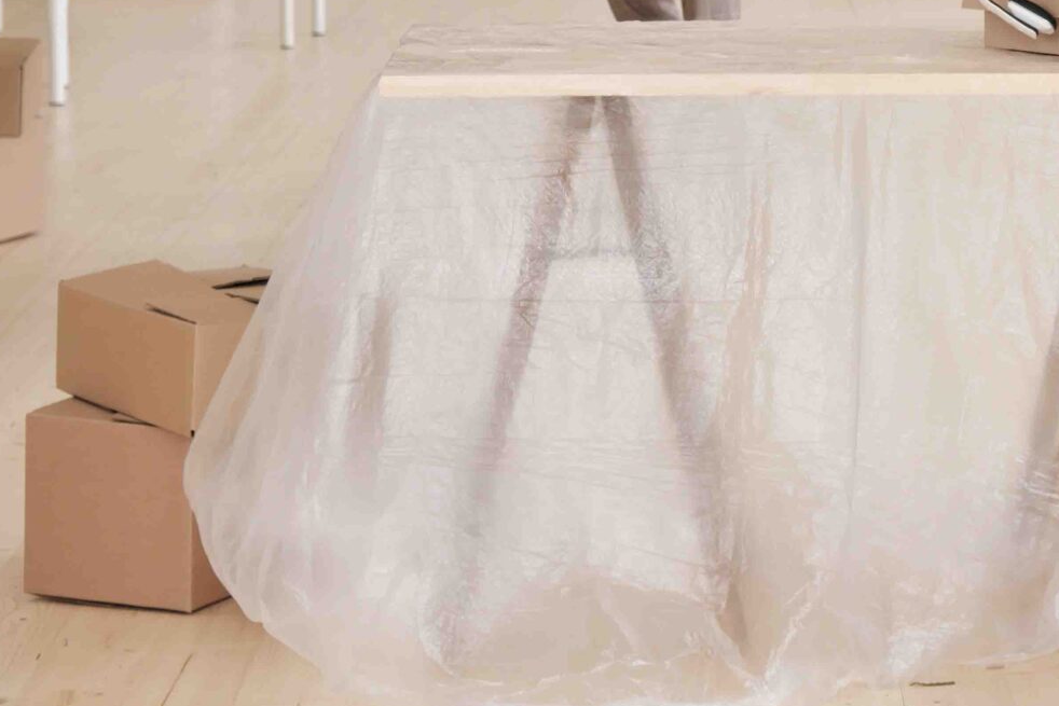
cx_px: 837
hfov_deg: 15.3
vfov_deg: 10.2
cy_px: -91
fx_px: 3913
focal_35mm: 133
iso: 400
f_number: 2.8
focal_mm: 34.2
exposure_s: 1/100
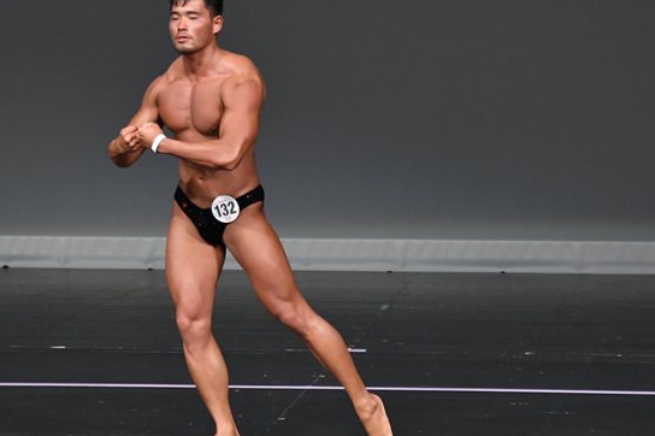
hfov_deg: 4.6
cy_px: 220
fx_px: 8164
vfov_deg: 3.1
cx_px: 269
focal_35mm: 449
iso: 4000
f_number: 5.6
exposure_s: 1/400
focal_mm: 210
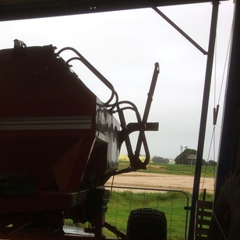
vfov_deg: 30.4
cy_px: 191
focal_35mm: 55
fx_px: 431
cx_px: -6
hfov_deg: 28.9
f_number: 2.2
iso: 32
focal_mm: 4.15
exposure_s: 1/277
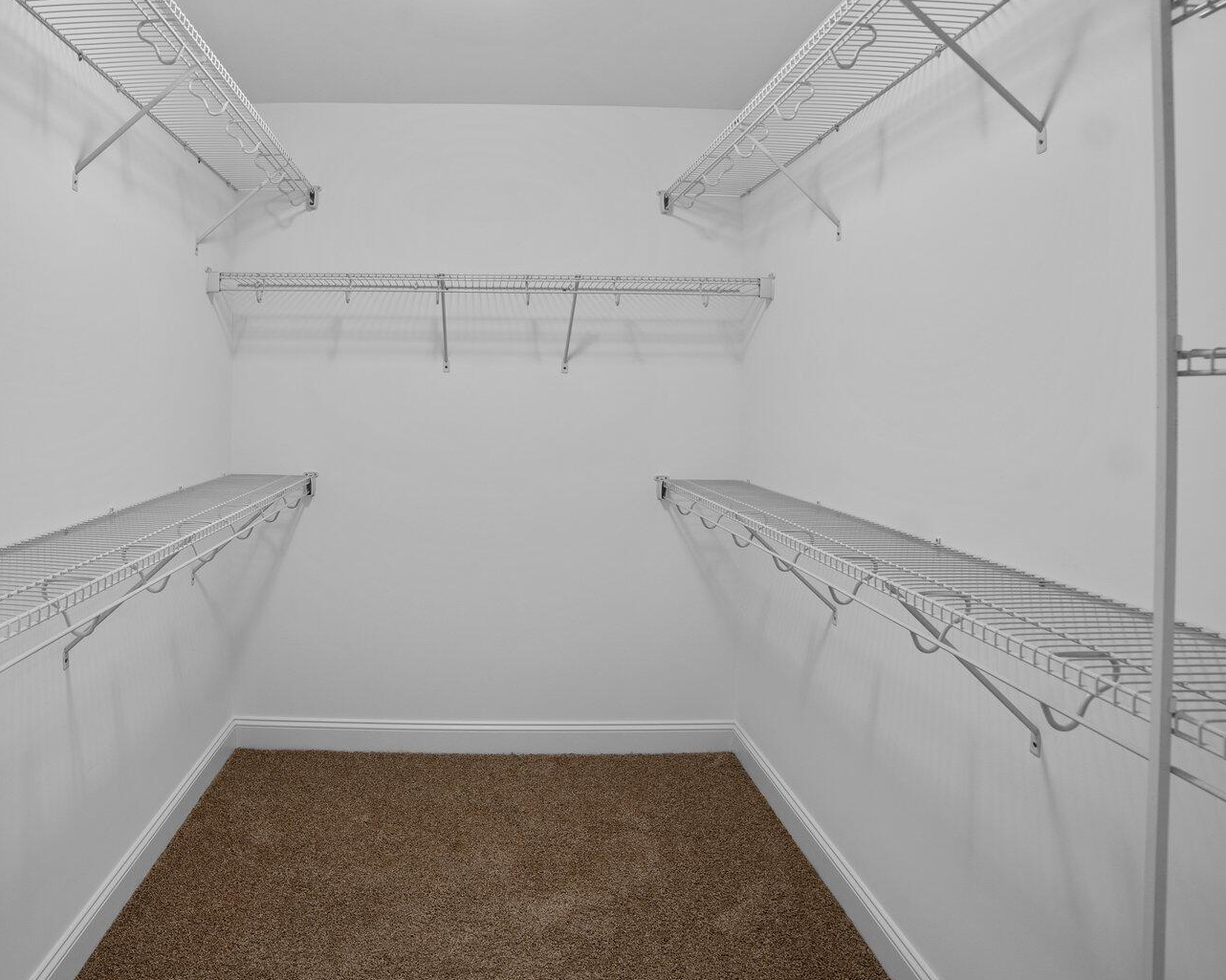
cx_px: 487
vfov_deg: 65.0
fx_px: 762
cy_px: 397
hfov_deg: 76.7
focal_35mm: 21
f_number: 9
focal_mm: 14
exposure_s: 1/5
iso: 100
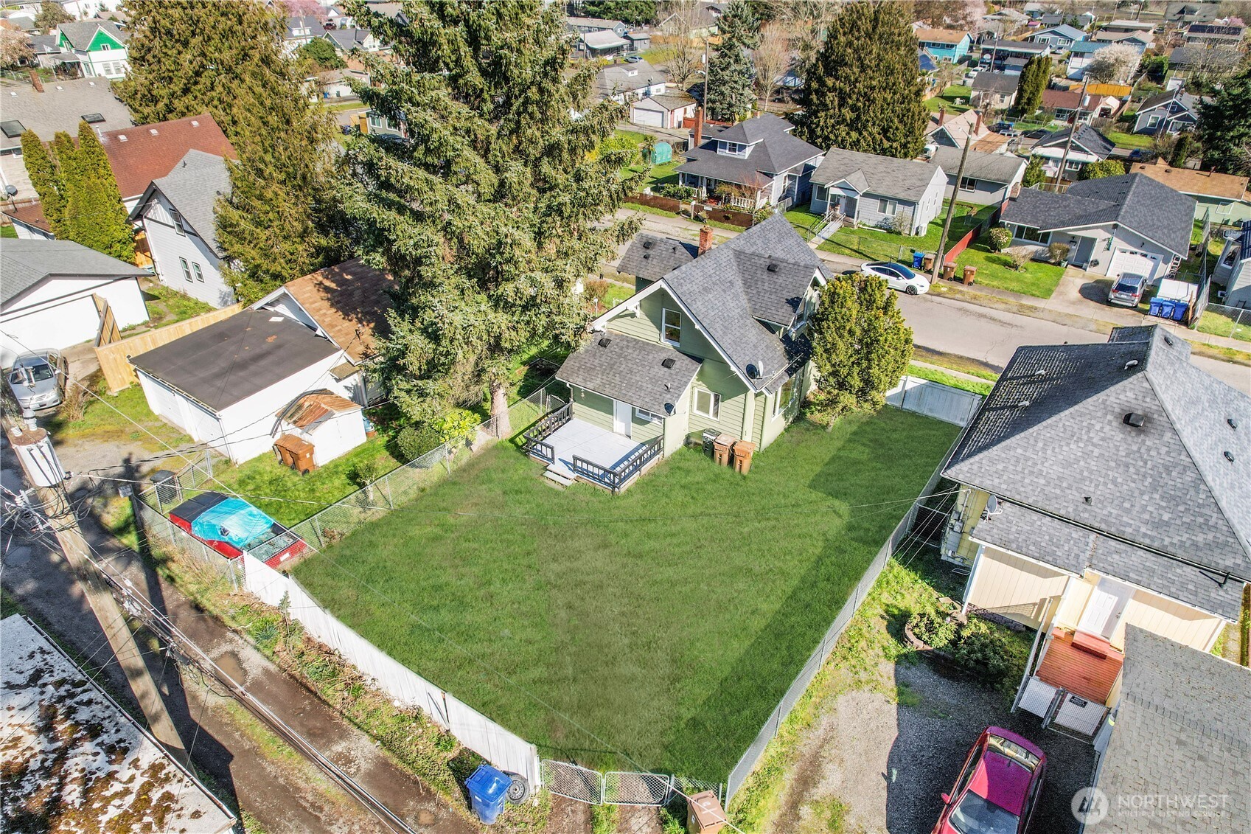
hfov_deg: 78.6
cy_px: 417
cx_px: 626
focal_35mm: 22
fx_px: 764
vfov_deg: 57.2
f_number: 2.8
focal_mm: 8.38
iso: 160
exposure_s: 1/2000
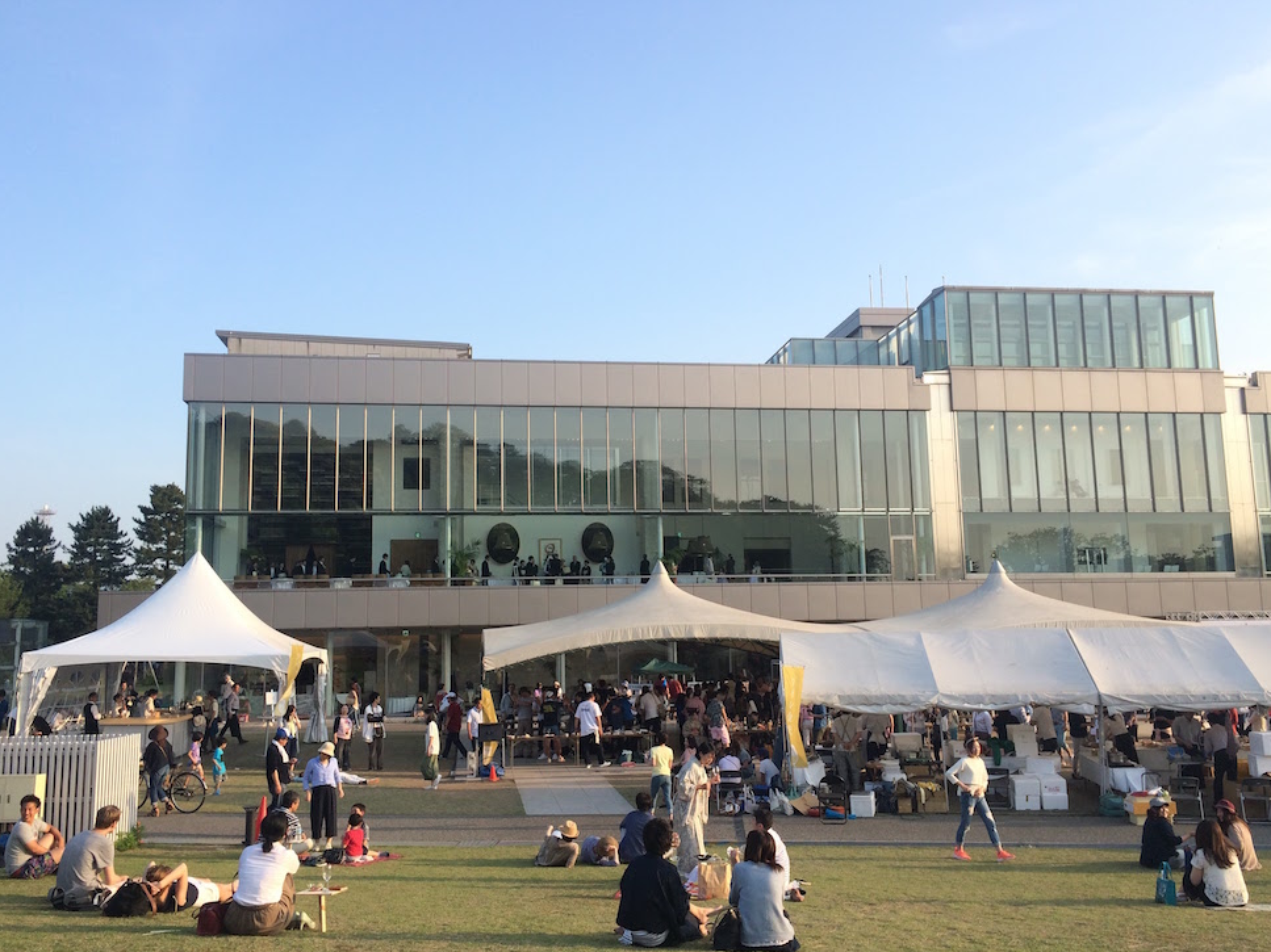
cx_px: 631
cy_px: 490
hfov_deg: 60.0
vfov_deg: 46.8
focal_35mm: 30
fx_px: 1101
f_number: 2.2
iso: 32
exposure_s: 1/547
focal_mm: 4.15
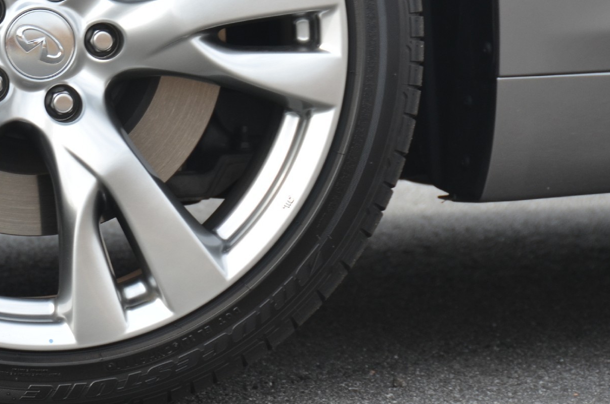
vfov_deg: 3.4
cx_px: 19
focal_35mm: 404
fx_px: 6830
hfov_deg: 5.1
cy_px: 30
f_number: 7.1
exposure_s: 1/200
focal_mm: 130
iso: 200
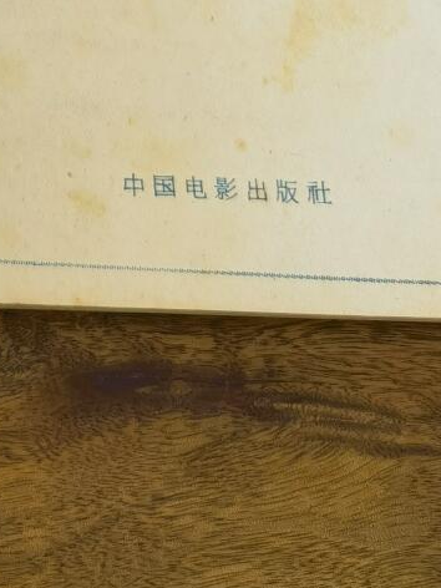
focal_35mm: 103
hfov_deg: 13.6
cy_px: -435
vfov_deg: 16.4
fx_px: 1750
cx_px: -193
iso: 160
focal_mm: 6.67
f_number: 1.9
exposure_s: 1/120
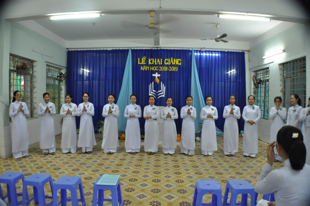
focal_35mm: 33
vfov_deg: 39.9
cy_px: 103
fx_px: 284
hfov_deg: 57.3
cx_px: 155
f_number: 3.8
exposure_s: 1/30
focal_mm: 22
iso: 1600
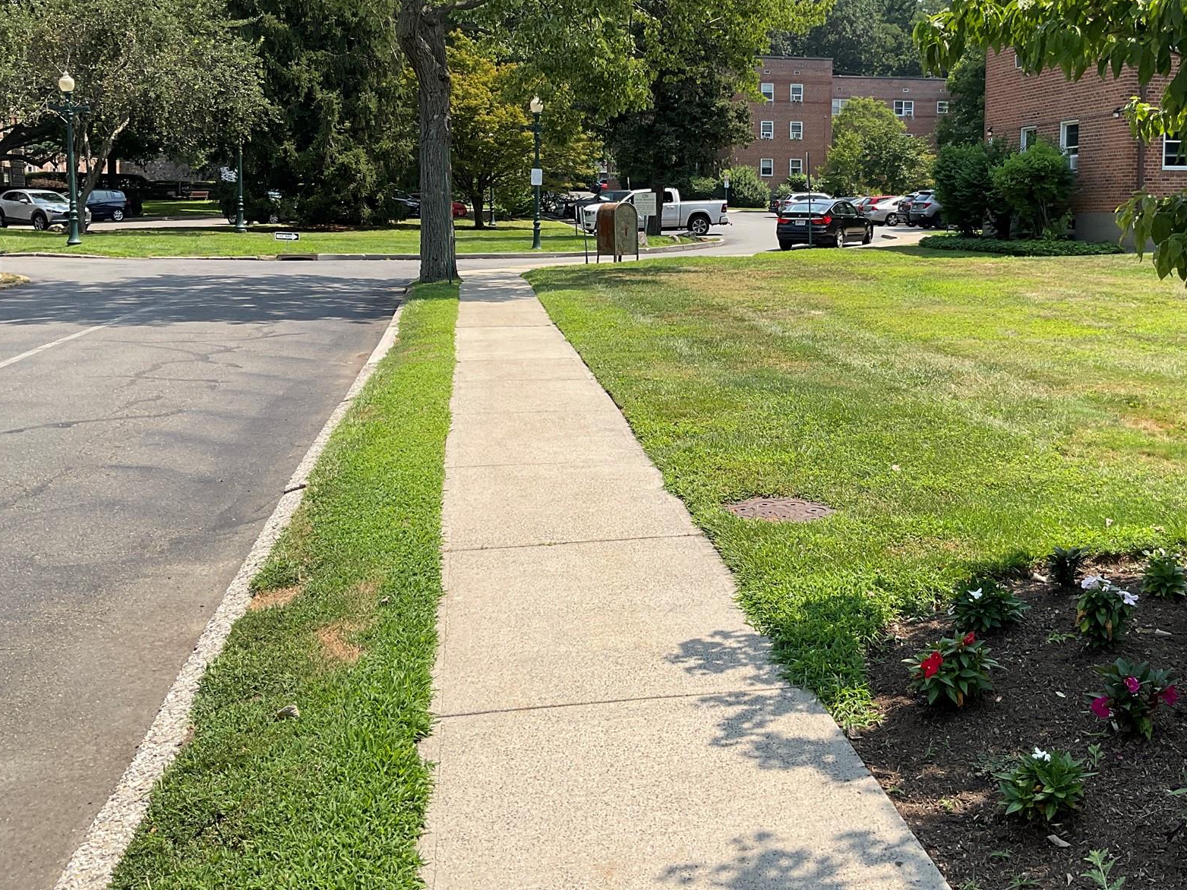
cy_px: 309
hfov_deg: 48.6
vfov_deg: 37.4
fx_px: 1303
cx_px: 737
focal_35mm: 38
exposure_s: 1/1279
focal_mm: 3
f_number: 1.8
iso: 16
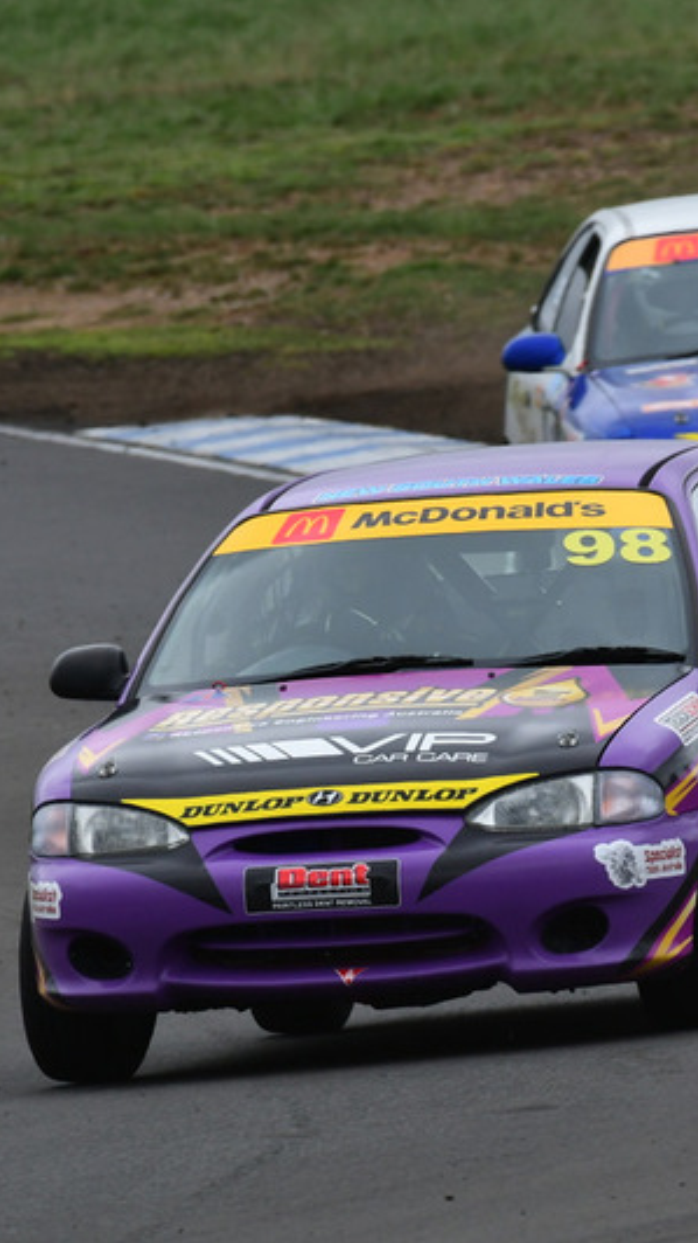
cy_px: 622
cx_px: 406
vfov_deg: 1.8
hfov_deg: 1.0
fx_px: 38917
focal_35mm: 1182
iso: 640
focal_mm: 500
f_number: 13
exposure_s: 1/640
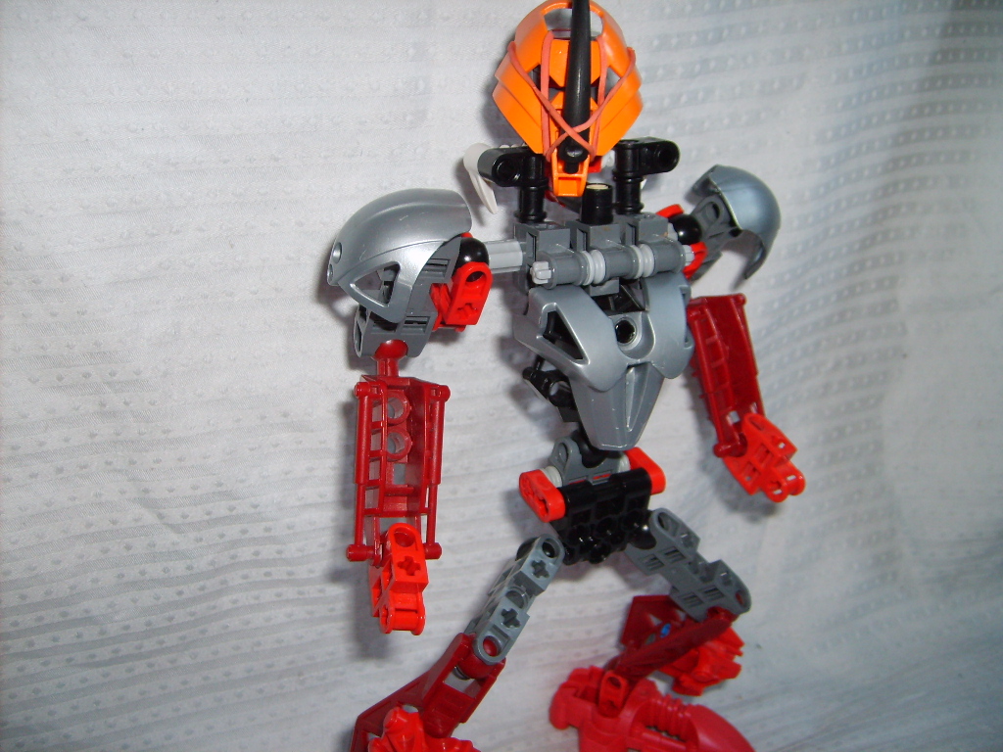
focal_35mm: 35
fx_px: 1014
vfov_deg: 40.7
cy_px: 376
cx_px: 502
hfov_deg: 52.6
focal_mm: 5.8
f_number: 2.8
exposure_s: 1/45
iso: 100
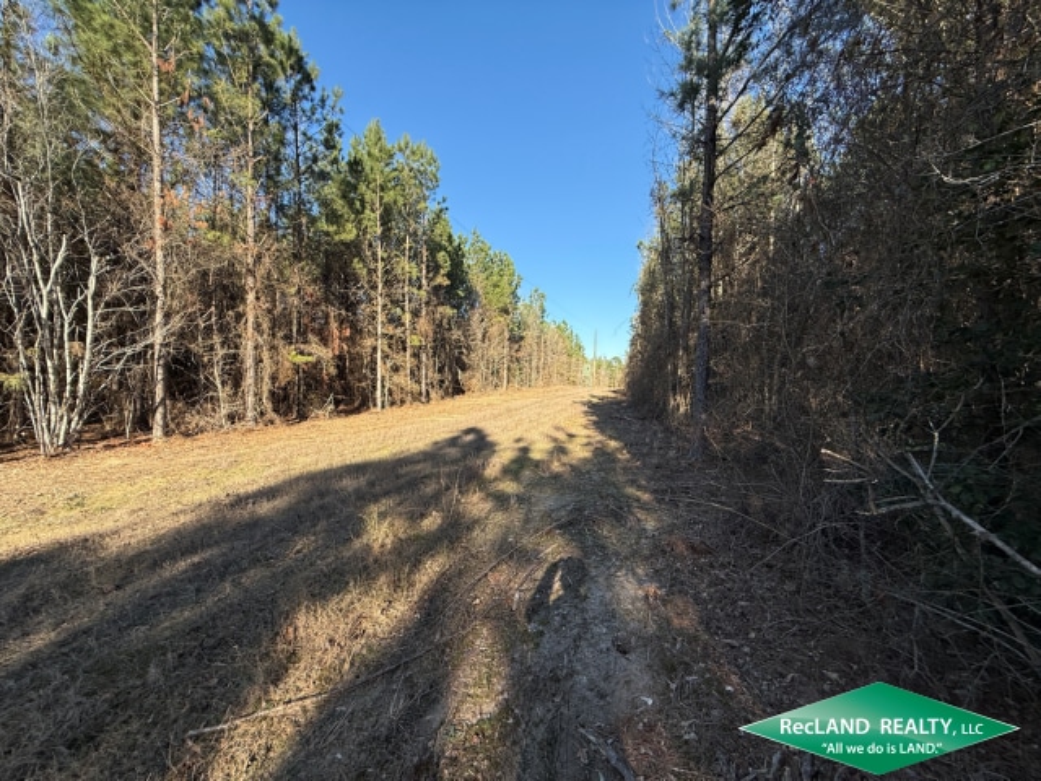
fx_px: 421
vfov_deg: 85.7
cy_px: 390
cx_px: 520
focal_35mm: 14
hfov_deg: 102.1
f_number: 2.2
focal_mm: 2.22
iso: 64
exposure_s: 1/841
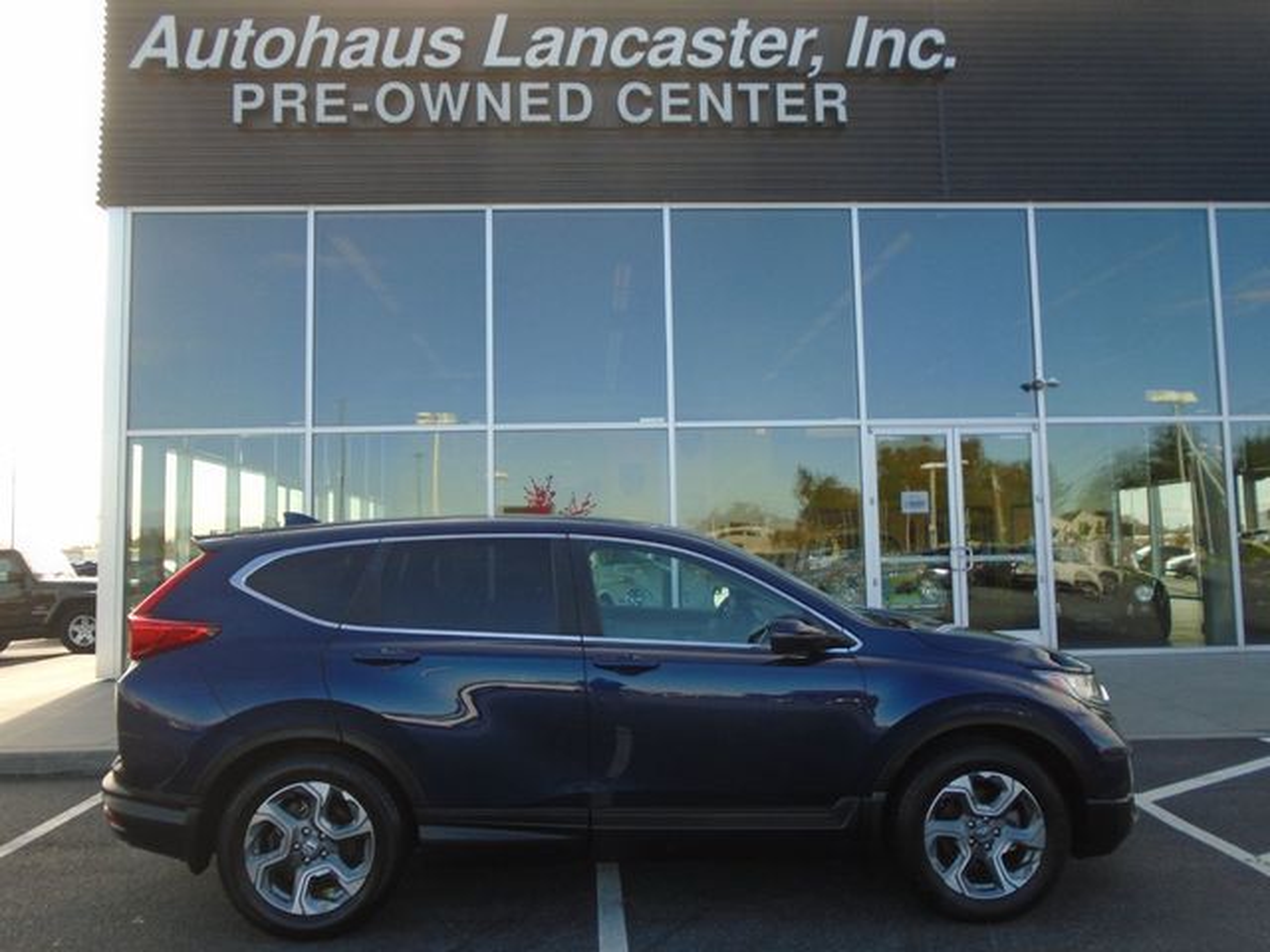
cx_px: 635
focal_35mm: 26
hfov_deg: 67.3
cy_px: 476
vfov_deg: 53.1
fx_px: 954
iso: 100
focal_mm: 4.6
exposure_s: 1/400
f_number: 3.2
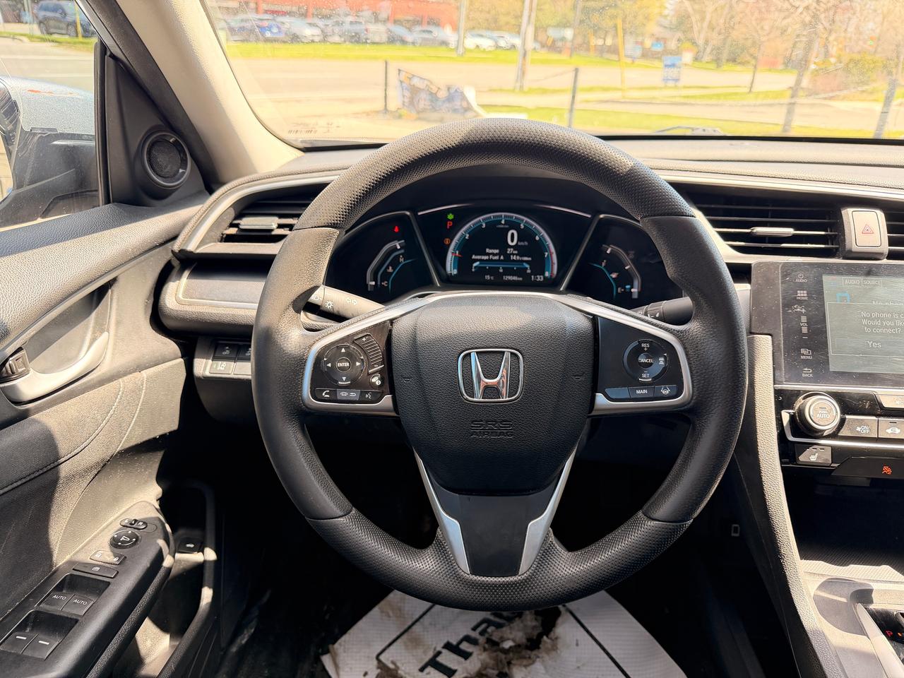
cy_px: 339
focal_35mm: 24
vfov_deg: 56.8
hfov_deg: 71.6
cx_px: 452
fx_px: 627
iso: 200
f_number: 1.78
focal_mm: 6.76
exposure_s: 1/239
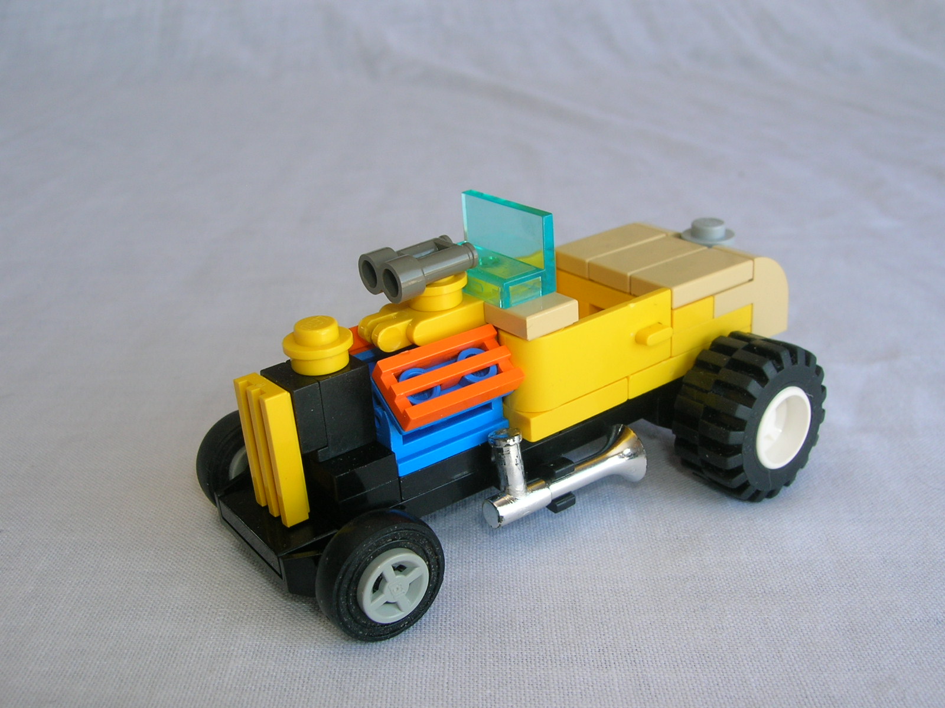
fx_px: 983
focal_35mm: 36
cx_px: 472
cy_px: 354
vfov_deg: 39.7
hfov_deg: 51.4
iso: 50
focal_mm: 6
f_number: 4.9
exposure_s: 1/30
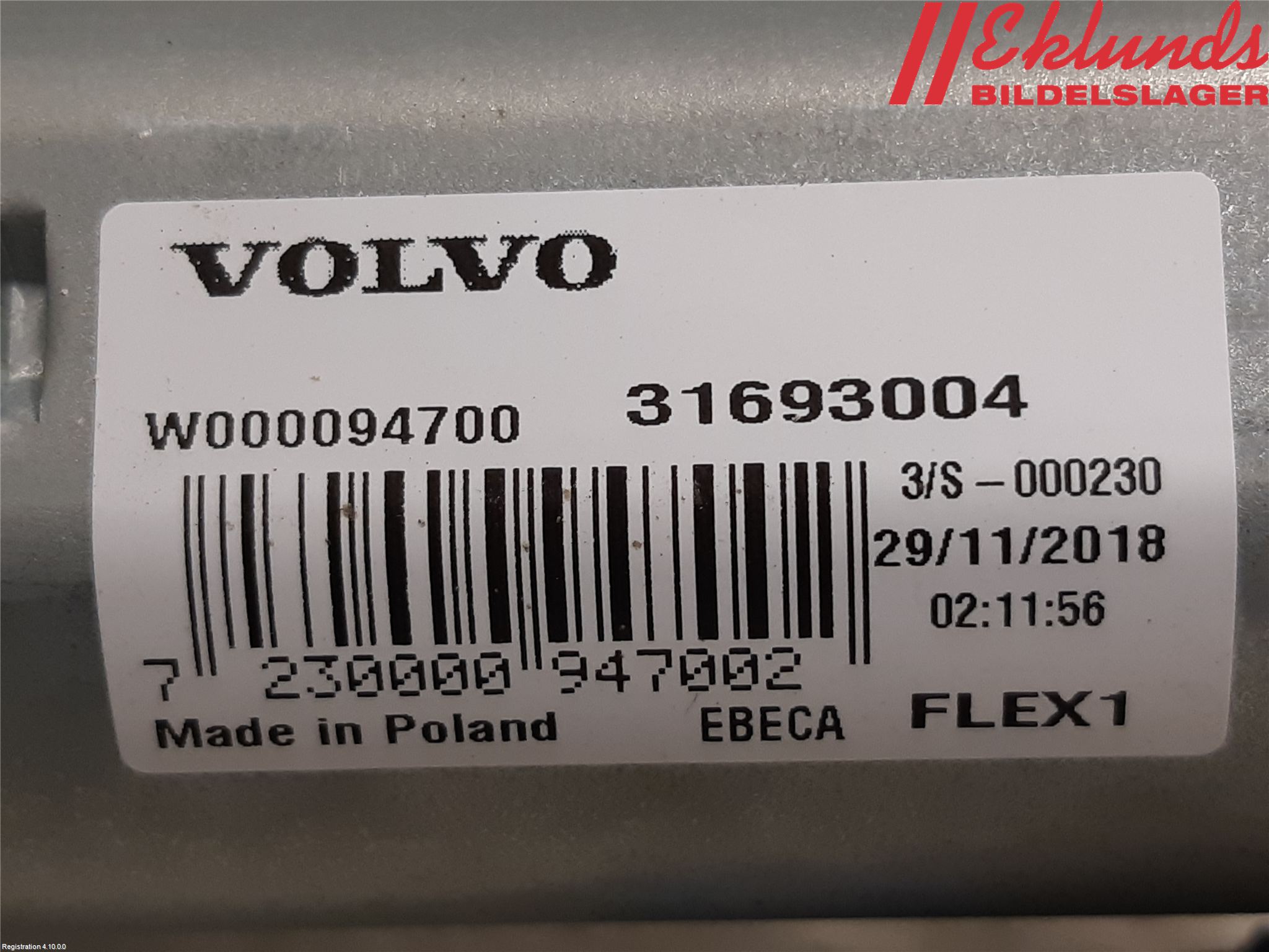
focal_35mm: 26
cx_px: 634
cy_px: 476
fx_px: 953
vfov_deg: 53.1
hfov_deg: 67.3
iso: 100
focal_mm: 3.93
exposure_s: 1/50
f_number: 1.7
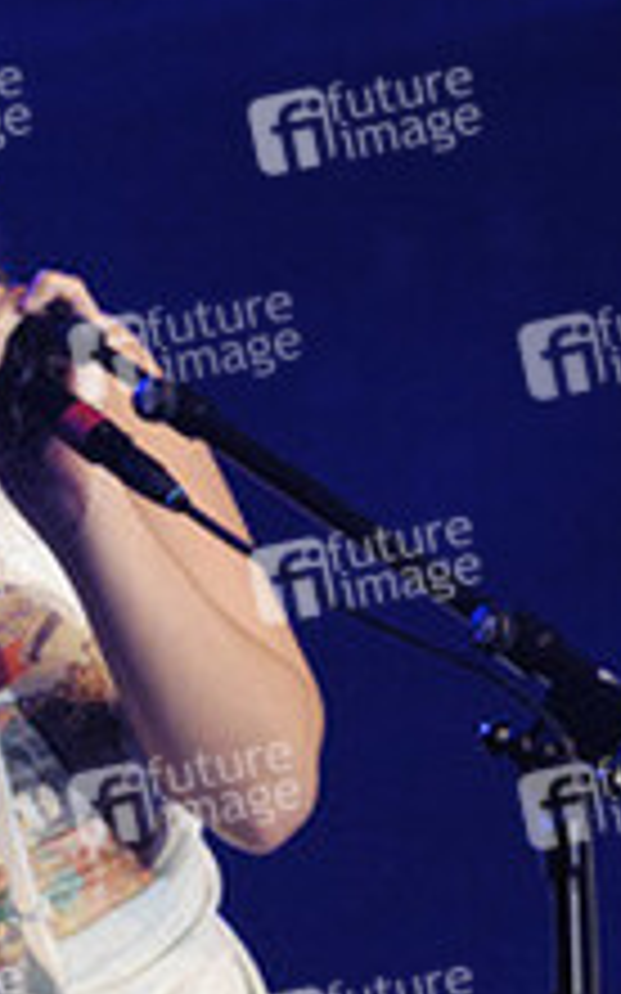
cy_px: 459
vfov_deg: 3.6
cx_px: -205
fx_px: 15663
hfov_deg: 2.3
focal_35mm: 578
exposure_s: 1/125
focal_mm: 185
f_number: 4
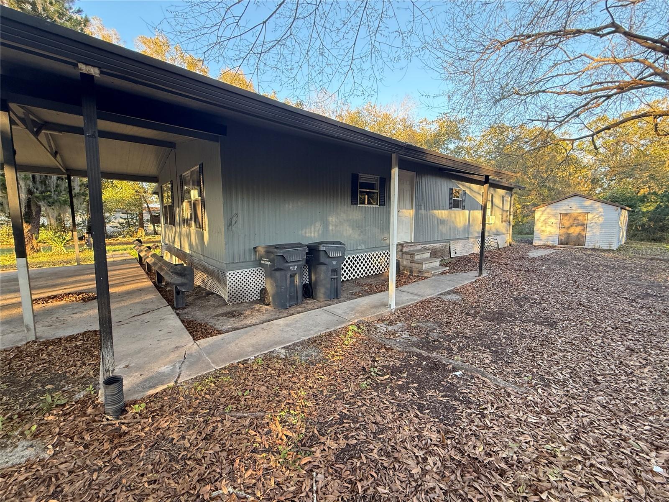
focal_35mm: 14
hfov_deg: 102.1
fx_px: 271
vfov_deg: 85.7
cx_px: 334
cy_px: 251
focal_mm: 2.22
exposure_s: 1/99
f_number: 2.2
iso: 250
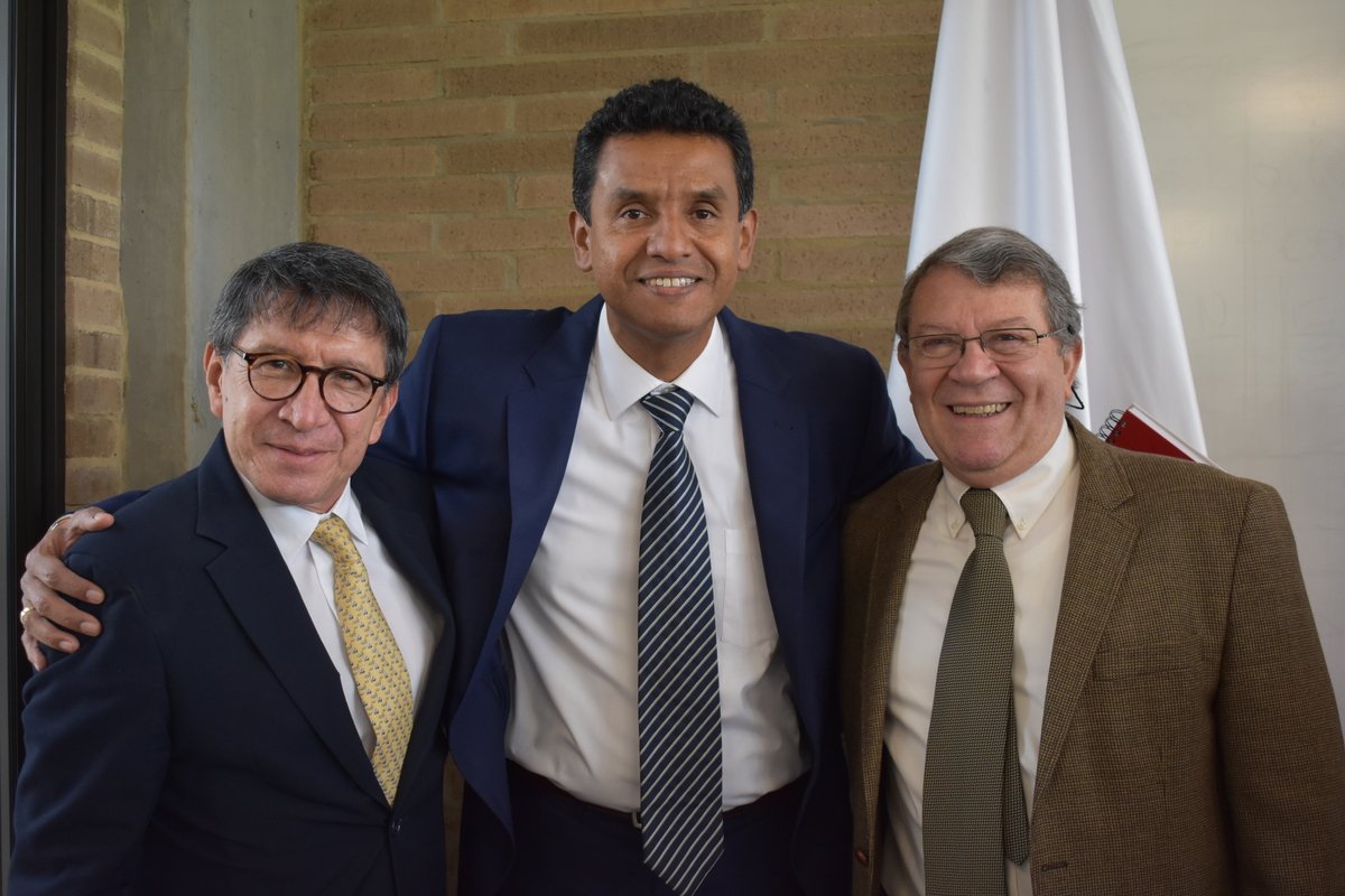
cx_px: 672
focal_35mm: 42
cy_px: 448
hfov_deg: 46.4
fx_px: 1569
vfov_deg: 31.9
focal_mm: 28
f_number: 4.2
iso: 800
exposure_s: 1/60
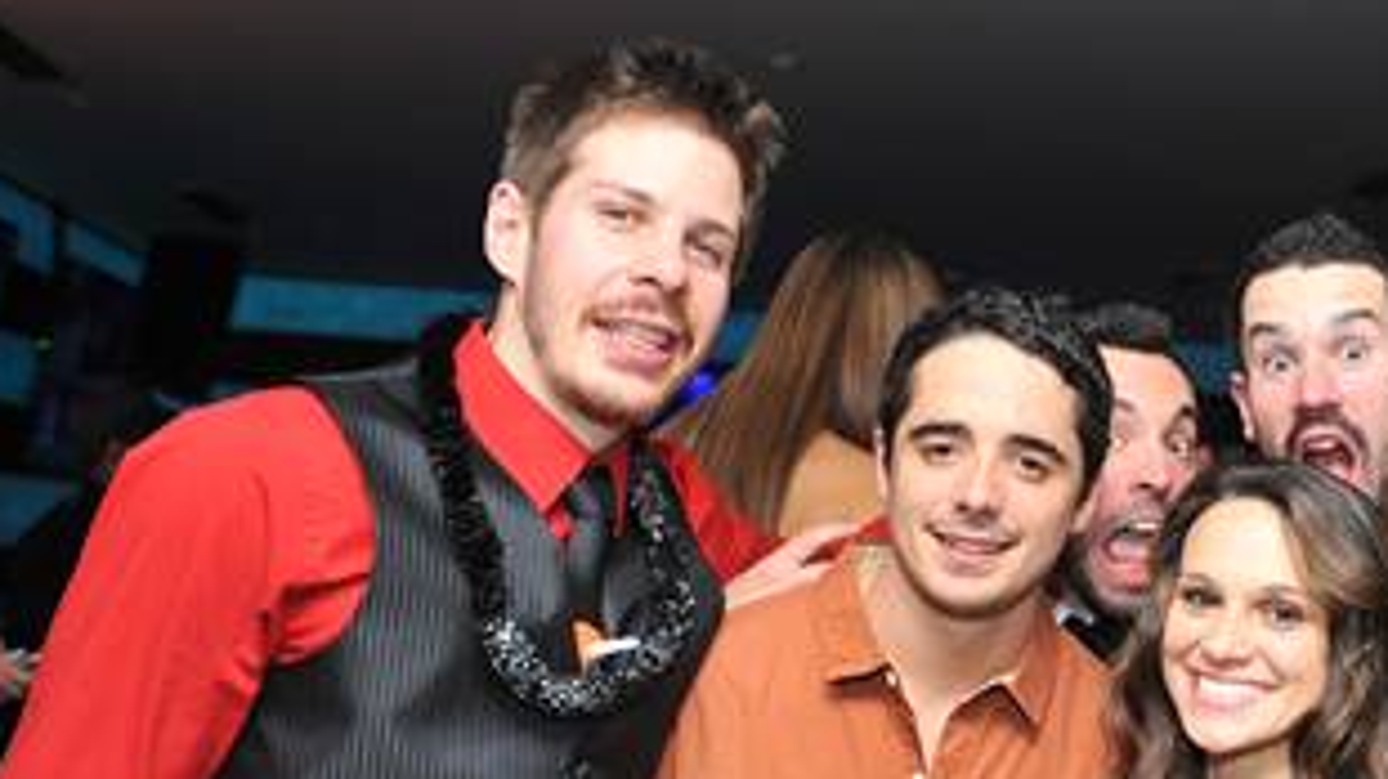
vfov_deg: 18.3
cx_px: 1213
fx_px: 2391
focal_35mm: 65
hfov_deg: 31.1
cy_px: 640
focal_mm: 35
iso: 800
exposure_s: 1/100
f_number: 5
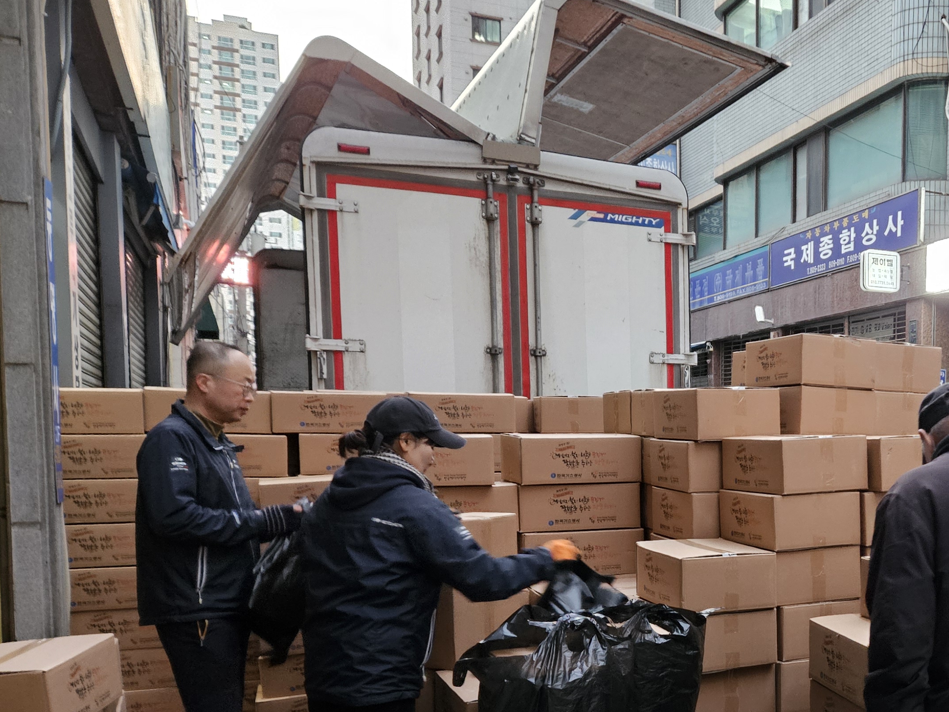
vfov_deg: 33.1
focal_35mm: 43
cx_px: 865
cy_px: 508
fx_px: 1179
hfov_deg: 40.4
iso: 640
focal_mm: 5.4
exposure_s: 1/40
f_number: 1.8
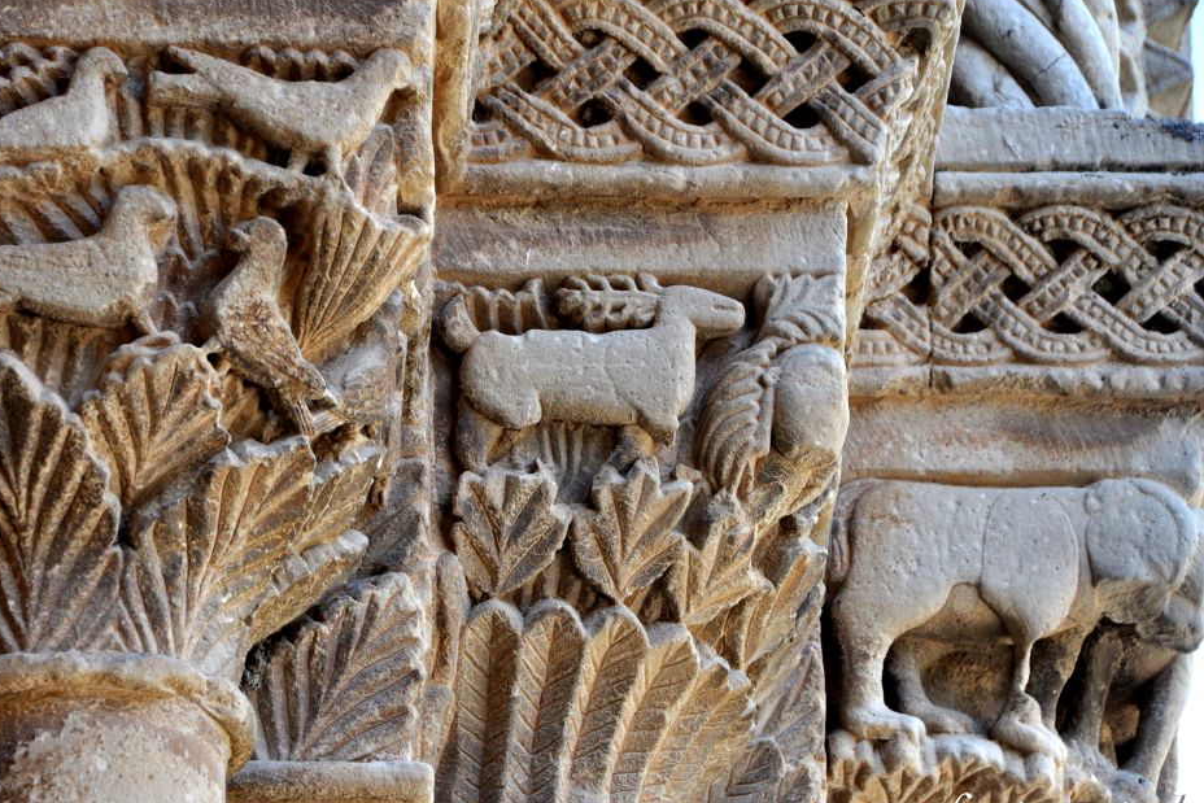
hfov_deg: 11.8
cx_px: 645
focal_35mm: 174
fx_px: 5805
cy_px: 425
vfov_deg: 7.9
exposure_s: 1/200
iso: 500
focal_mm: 105
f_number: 7.1
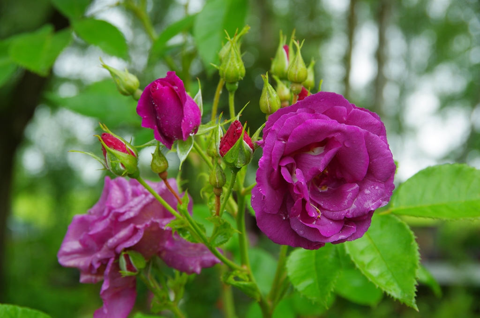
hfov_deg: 25.6
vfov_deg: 17.1
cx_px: 240
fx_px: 1058
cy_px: 159
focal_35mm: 80
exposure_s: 1/100
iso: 200
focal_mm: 53
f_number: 7.1
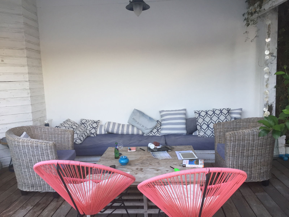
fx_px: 242
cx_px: 144
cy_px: 108
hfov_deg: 61.7
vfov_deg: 48.2
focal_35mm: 29
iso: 40
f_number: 2.2
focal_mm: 4.15
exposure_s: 1/33
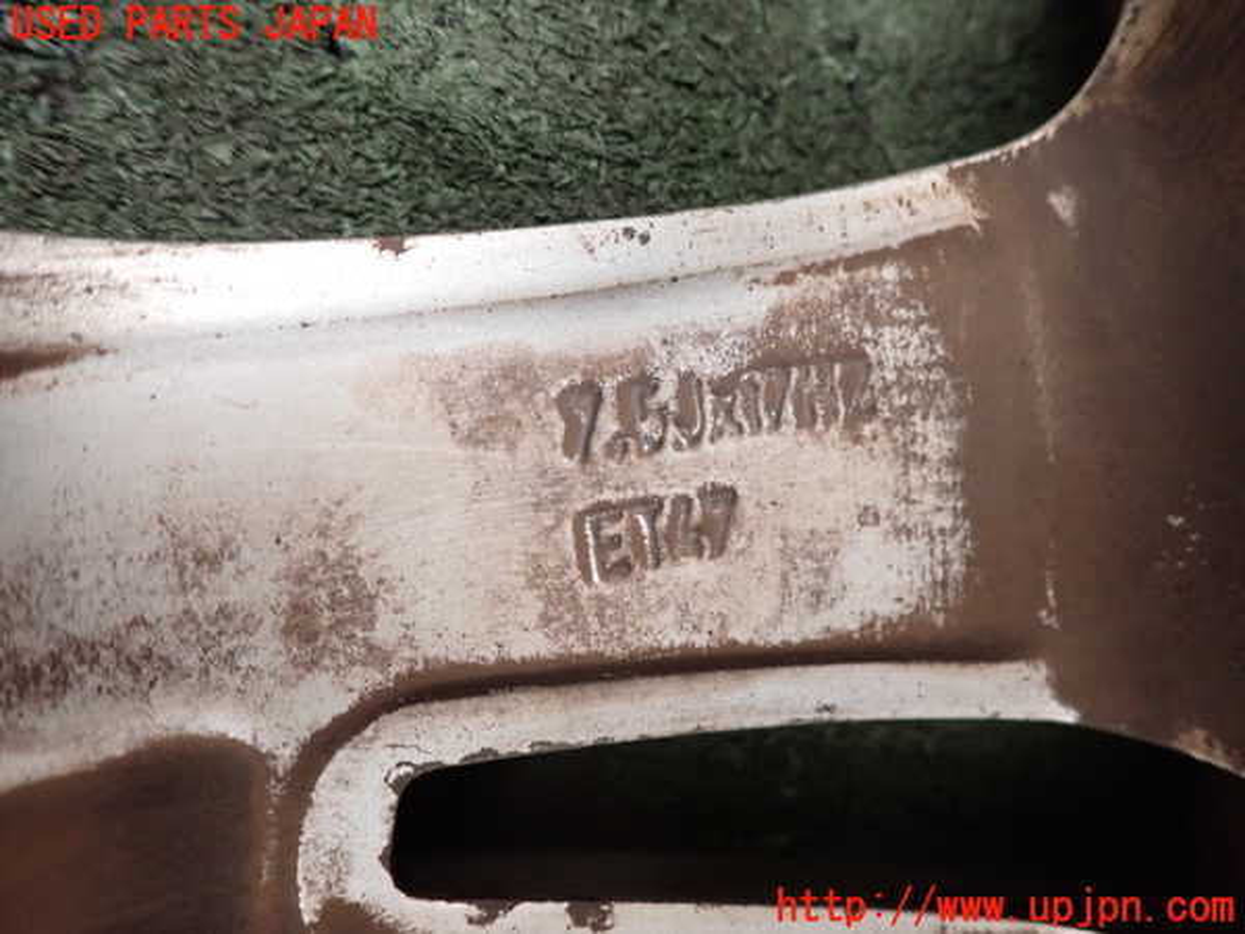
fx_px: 899
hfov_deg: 69.4
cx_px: 622
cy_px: 467
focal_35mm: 25
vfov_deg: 54.9
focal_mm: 4.5
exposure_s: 1/25
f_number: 2
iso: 800
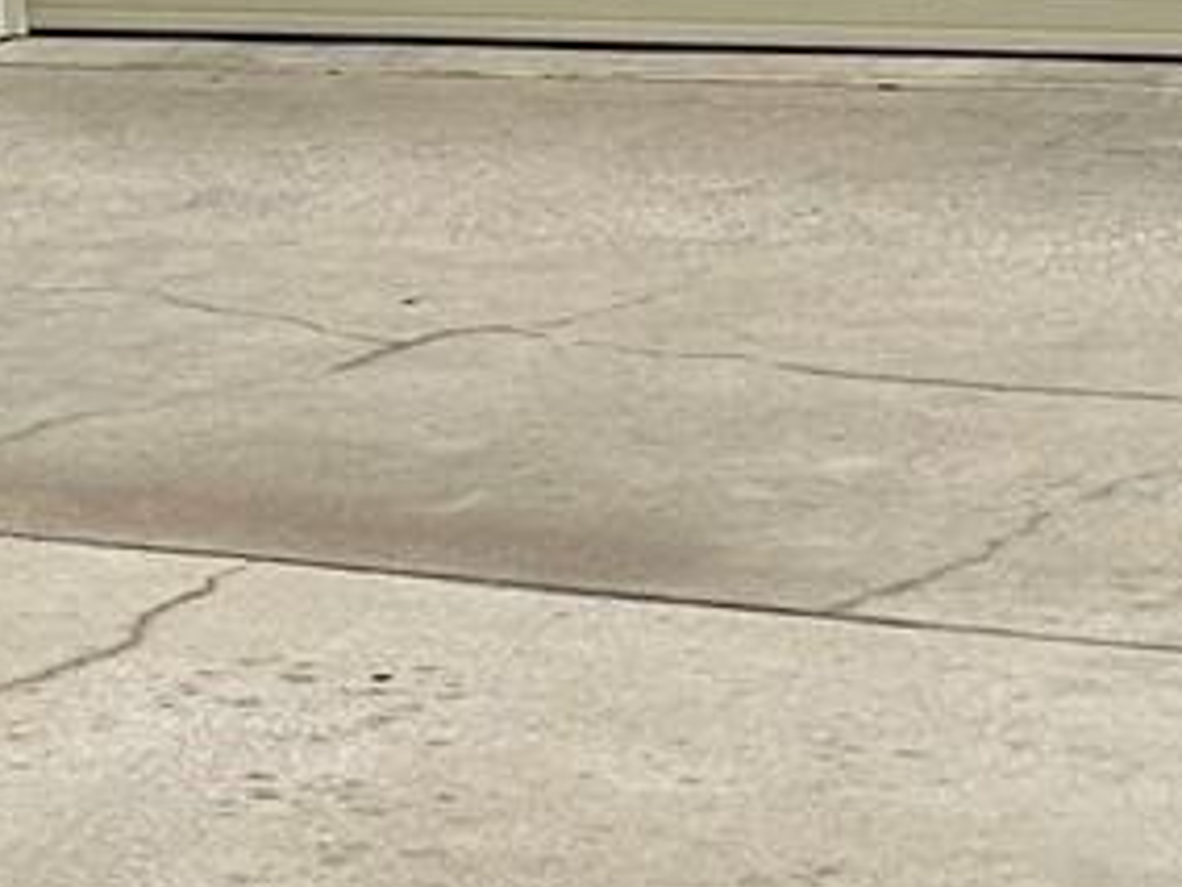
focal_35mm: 173
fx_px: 5907
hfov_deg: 11.0
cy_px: -254
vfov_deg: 8.5
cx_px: -554
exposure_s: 1/3058
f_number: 1.78
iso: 80
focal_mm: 6.86
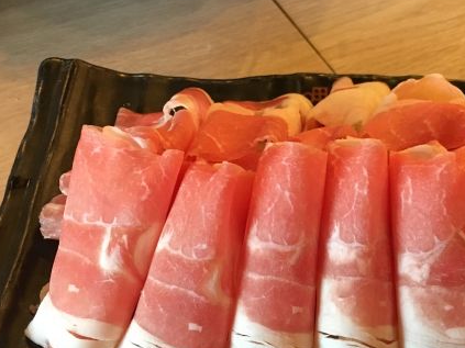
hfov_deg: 38.9
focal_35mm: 48
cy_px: 261
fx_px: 645
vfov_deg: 29.8
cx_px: 332
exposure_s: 1/25
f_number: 2.2
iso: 200
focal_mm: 4.15
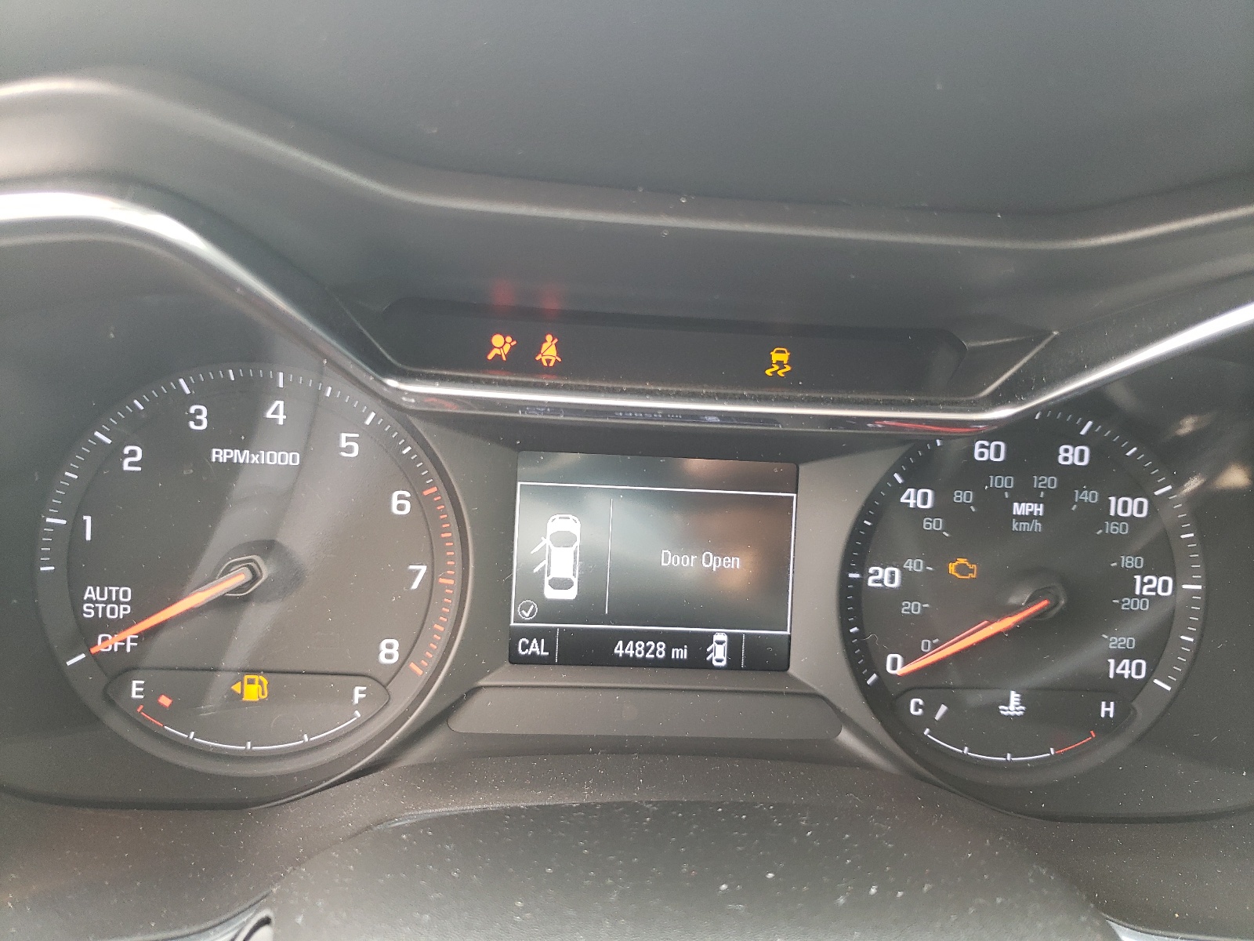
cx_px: 627
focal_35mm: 26
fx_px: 942
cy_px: 470
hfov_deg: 67.3
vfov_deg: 53.1
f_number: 1.5
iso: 106
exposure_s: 1/50
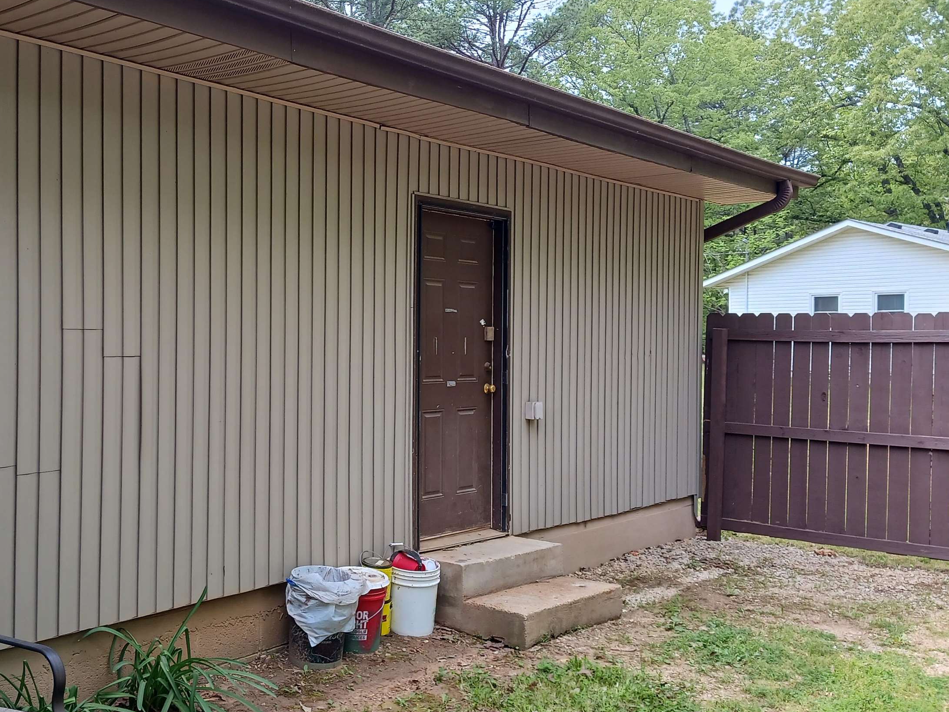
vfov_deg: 37.7
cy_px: 342
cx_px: 327
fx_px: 1042
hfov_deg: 48.3
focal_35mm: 38
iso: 32
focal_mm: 4
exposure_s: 1/120
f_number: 1.8
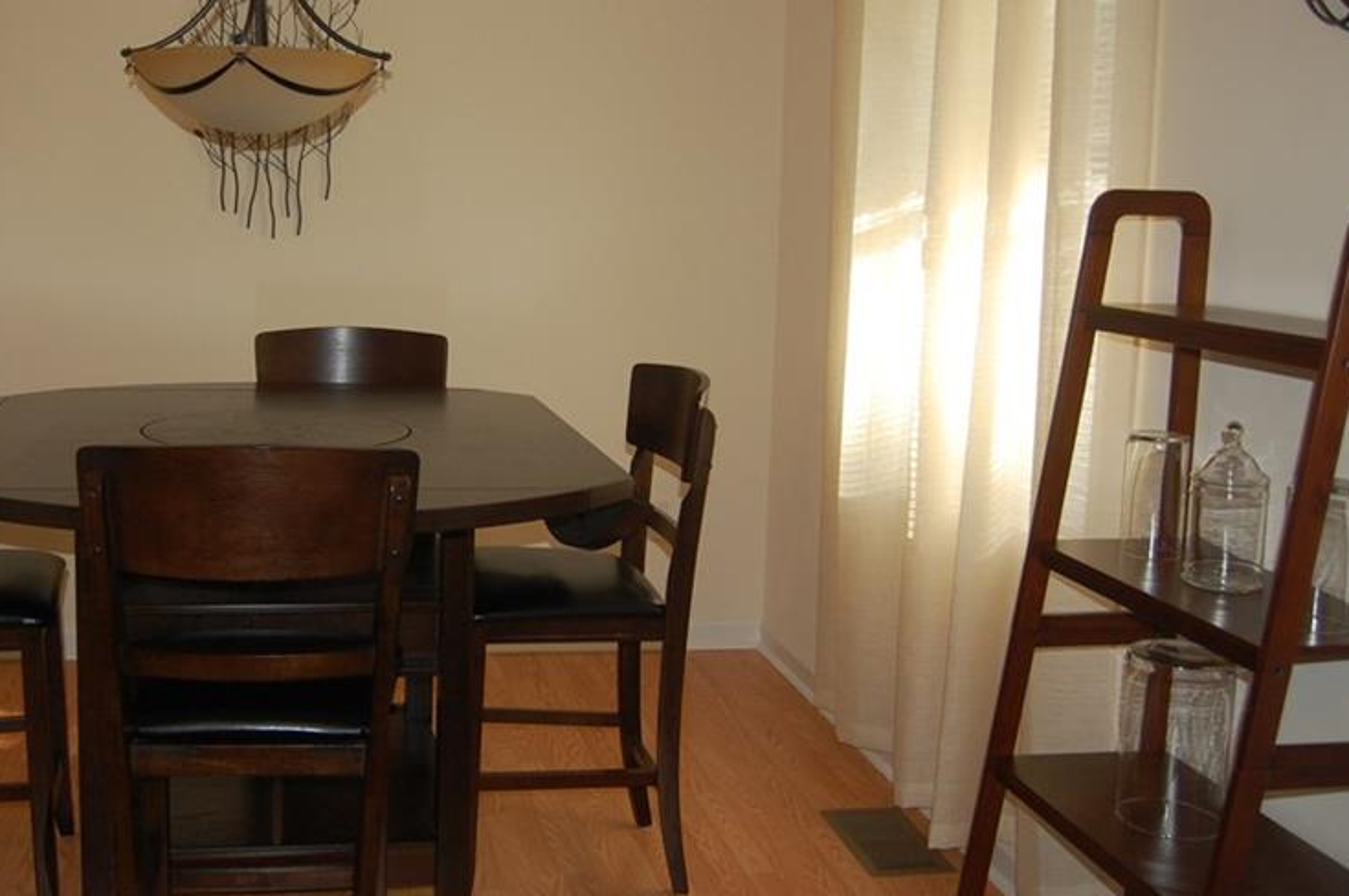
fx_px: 1486
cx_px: 461
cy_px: 389
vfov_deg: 33.5
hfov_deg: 48.1
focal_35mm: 40
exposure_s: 1/60
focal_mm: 19
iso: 400
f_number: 3.5
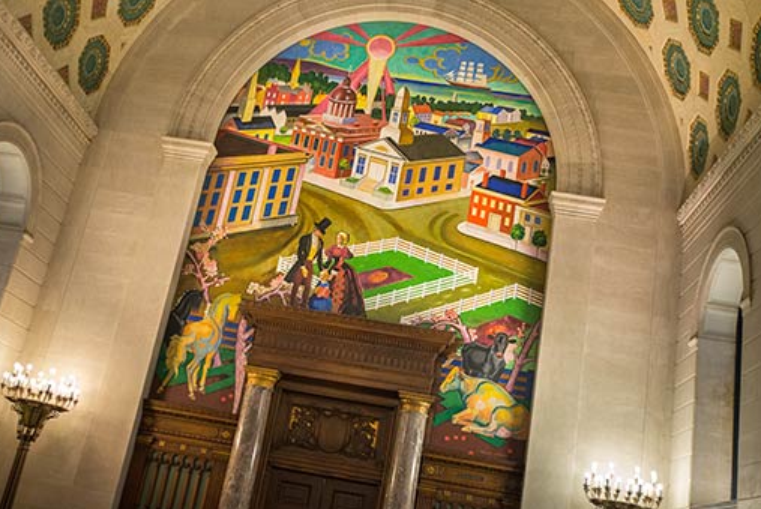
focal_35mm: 40
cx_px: 377
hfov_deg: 48.4
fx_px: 846
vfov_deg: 33.5
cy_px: 241
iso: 1000
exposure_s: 1/125
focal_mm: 35
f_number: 4.8
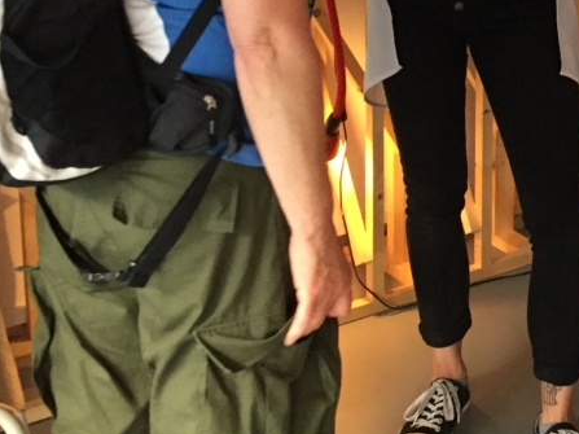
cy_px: -52
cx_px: 528
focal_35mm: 74
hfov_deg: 25.5
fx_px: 1237
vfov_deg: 19.0
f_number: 2.2
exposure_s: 1/33
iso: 200
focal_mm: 4.15
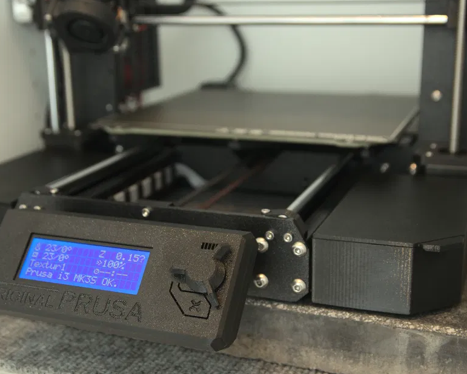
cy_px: 186
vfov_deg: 27.1
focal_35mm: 56
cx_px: 199
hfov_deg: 33.5
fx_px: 774
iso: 3200
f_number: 4
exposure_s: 1/100
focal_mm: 33
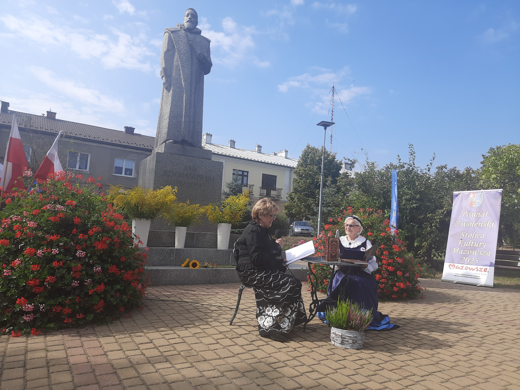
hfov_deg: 69.4
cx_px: 260
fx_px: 376
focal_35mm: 25
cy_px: 195
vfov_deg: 54.9
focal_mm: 4.6
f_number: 2
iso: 20
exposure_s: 1/705
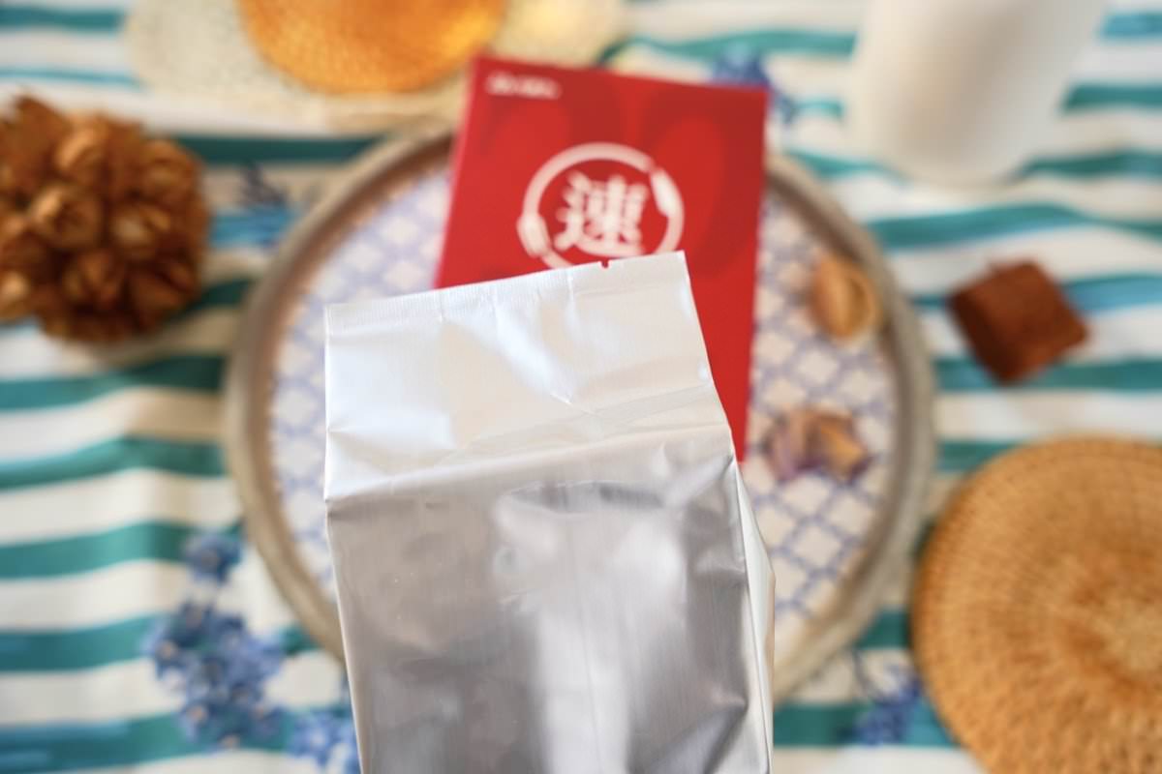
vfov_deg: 32.0
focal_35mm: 42
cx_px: 581
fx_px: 1352
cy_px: 387
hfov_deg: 46.5
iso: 320
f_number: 4
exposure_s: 1/60
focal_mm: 41.9
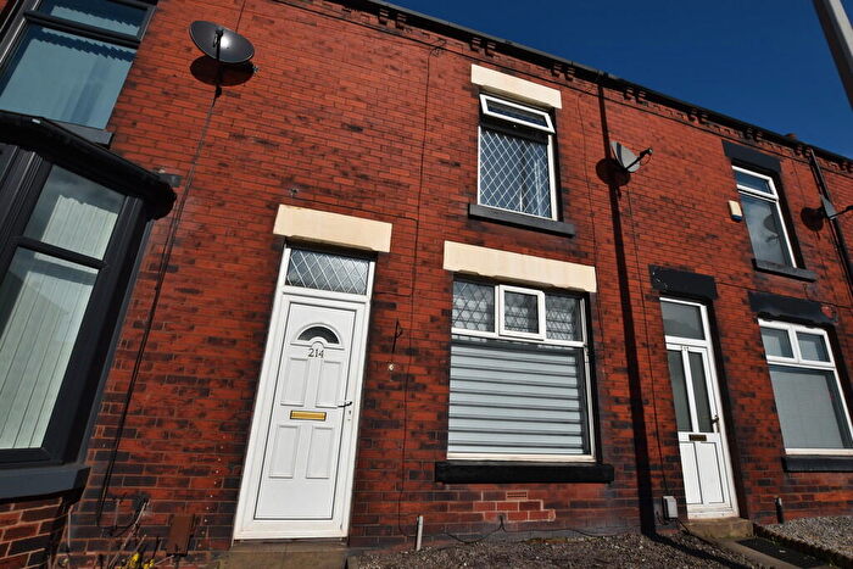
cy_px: 284
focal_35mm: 15
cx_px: 426
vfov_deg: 77.4
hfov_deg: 100.4
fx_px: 355
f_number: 10
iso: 100
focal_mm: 10
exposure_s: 1/400
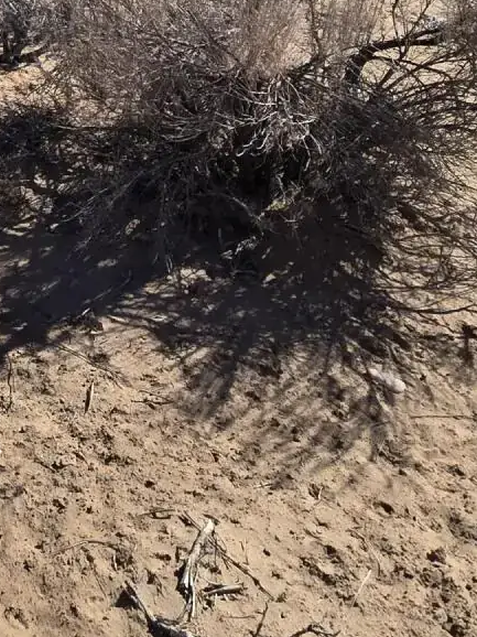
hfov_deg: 27.4
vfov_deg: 30.7
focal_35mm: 45
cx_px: -129
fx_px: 827
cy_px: -235
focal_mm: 2.2
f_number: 2.2
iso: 50
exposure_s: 1/2715
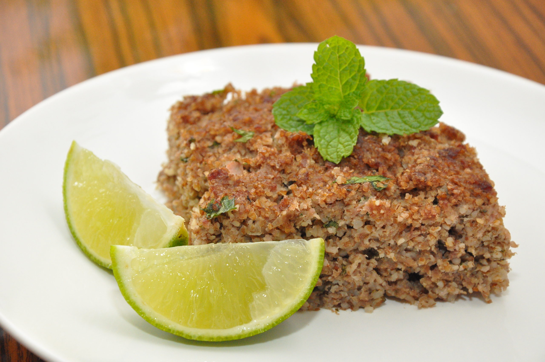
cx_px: 272
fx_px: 2223
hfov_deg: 14.0
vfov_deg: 9.3
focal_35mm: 147
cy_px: 181
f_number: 10
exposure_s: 1/160
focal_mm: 98
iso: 2500
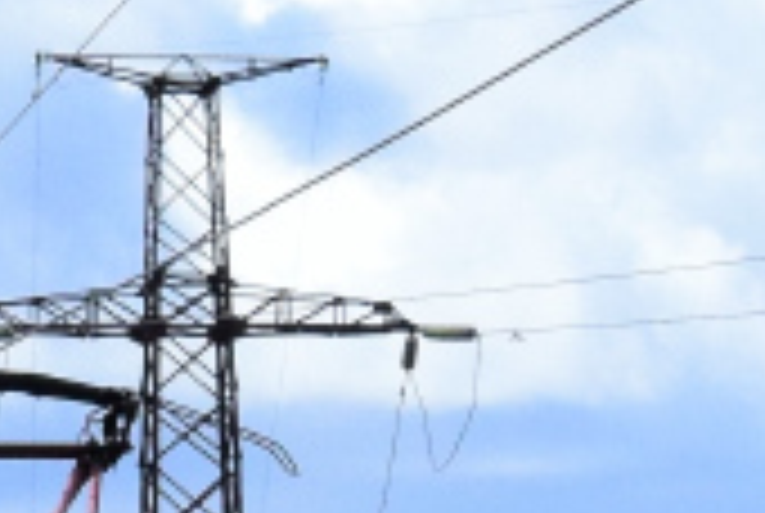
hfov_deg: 4.0
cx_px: 400
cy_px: 1154
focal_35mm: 515
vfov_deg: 2.7
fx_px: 10959
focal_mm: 45
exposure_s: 1/2000
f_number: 14
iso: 2000
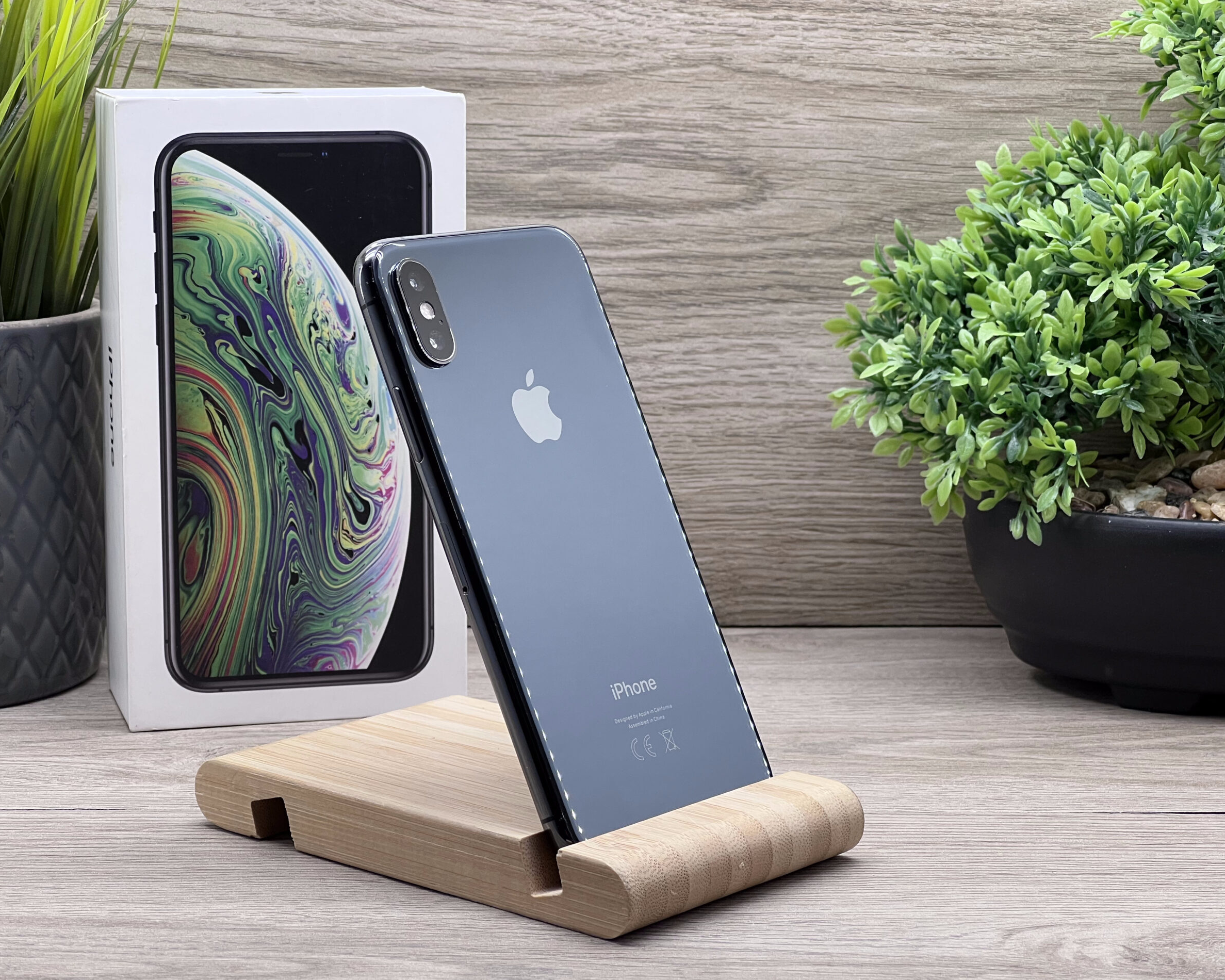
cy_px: 493
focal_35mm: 81
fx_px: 2937
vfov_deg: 18.9
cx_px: 568
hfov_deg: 23.6
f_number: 2.8
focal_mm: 9
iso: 80
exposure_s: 1/100
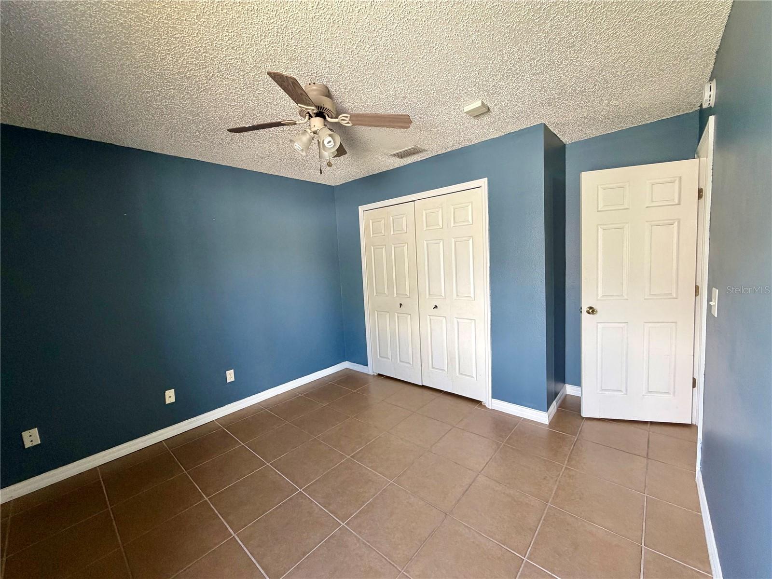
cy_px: 290
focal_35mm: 14
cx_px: 386
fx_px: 312
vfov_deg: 85.7
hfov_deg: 102.1
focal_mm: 2.22
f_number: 2.2
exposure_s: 1/120
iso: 320
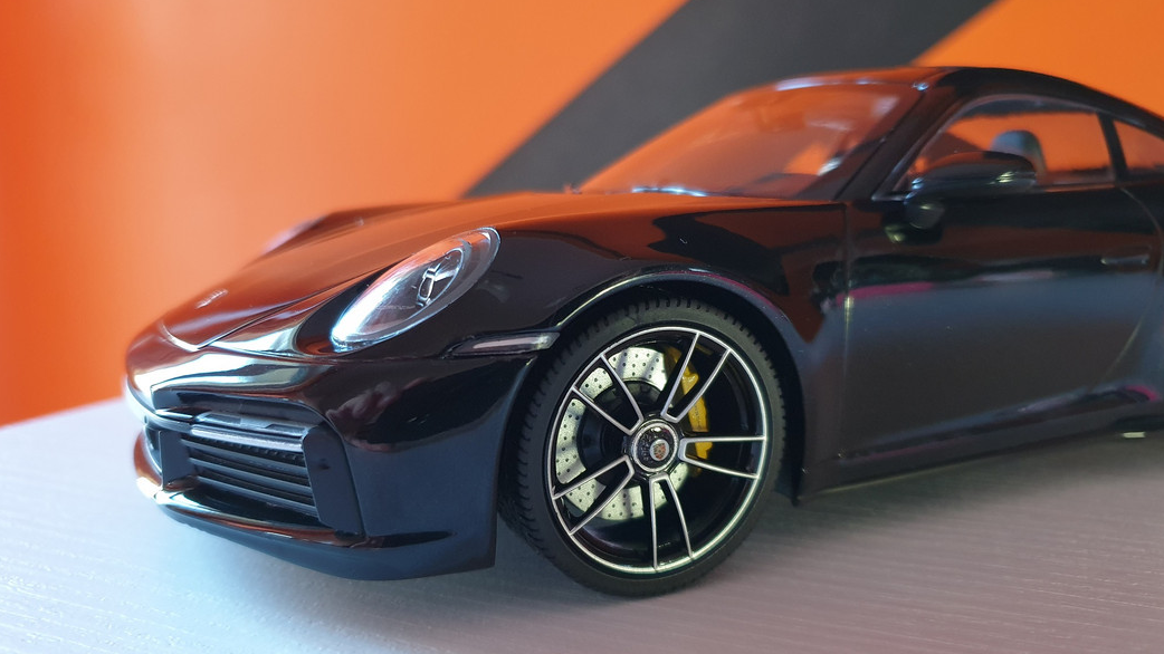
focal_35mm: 29
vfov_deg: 40.2
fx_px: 895
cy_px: 333
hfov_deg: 66.1
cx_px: 585
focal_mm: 4.3
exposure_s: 1/26
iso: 250
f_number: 1.5
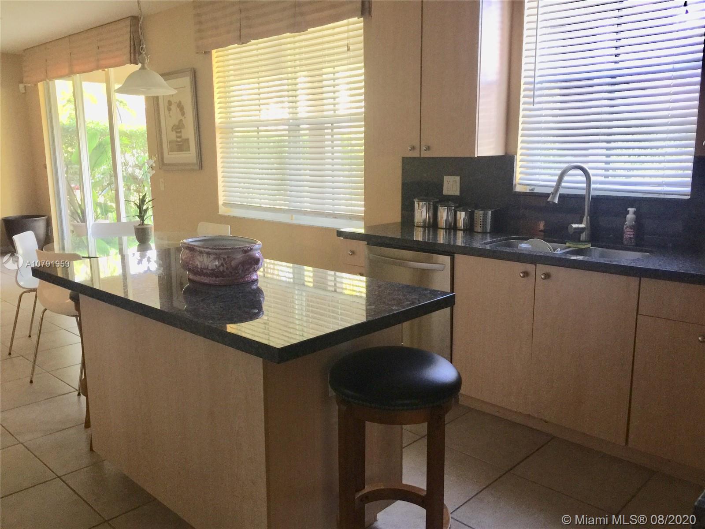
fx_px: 591
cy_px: 264
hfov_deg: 61.7
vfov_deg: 48.2
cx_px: 352
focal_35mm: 29
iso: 64
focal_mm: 4.15
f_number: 2.2
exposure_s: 1/15
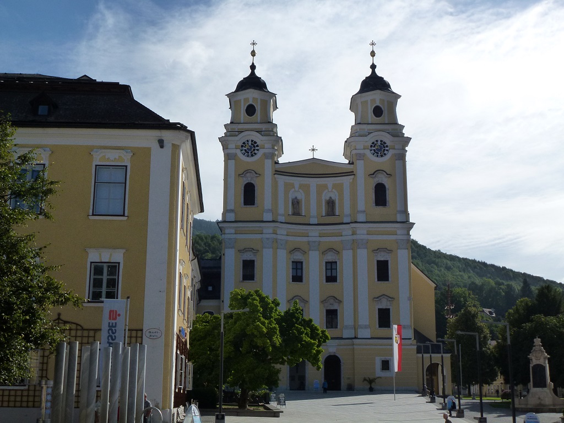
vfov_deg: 32.2
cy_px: 212
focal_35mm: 45
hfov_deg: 42.1
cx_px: 282
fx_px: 733
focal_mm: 8
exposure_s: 1/2000
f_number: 4
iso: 160
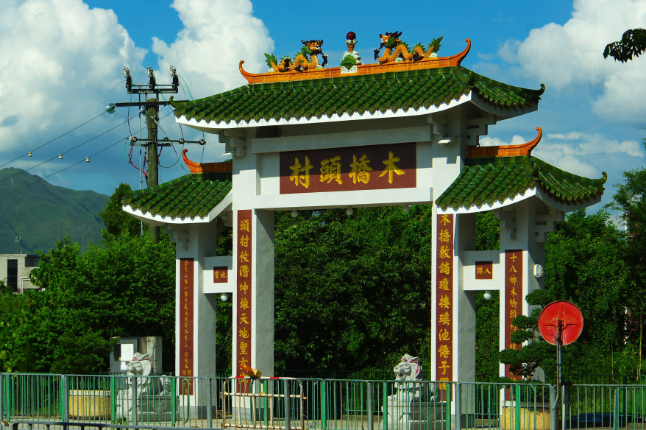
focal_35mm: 119
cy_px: 204
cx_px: 285
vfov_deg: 11.5
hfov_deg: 17.2
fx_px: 2134
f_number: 11
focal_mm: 68
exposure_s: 1/500
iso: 100
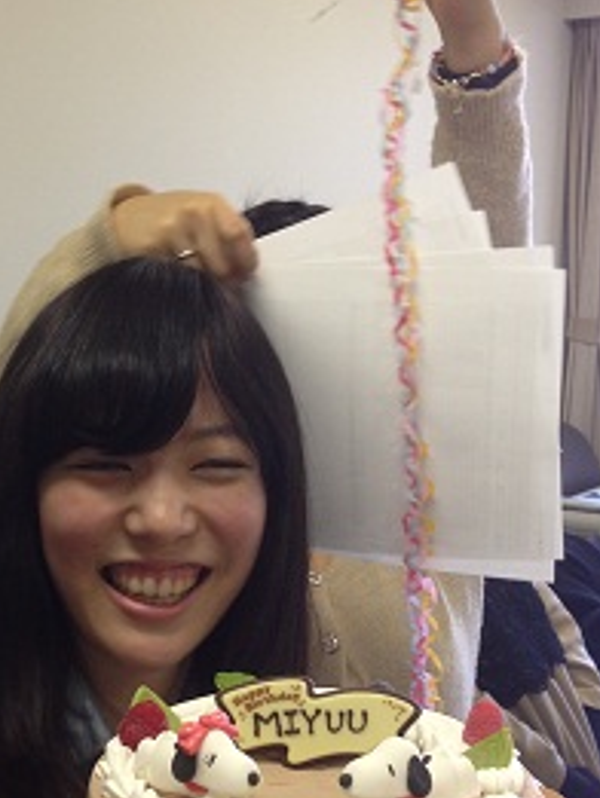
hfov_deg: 23.5
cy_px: 431
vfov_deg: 31.2
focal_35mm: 62
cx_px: 190
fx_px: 1432
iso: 80
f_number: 2.4
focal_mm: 4.12
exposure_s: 1/20
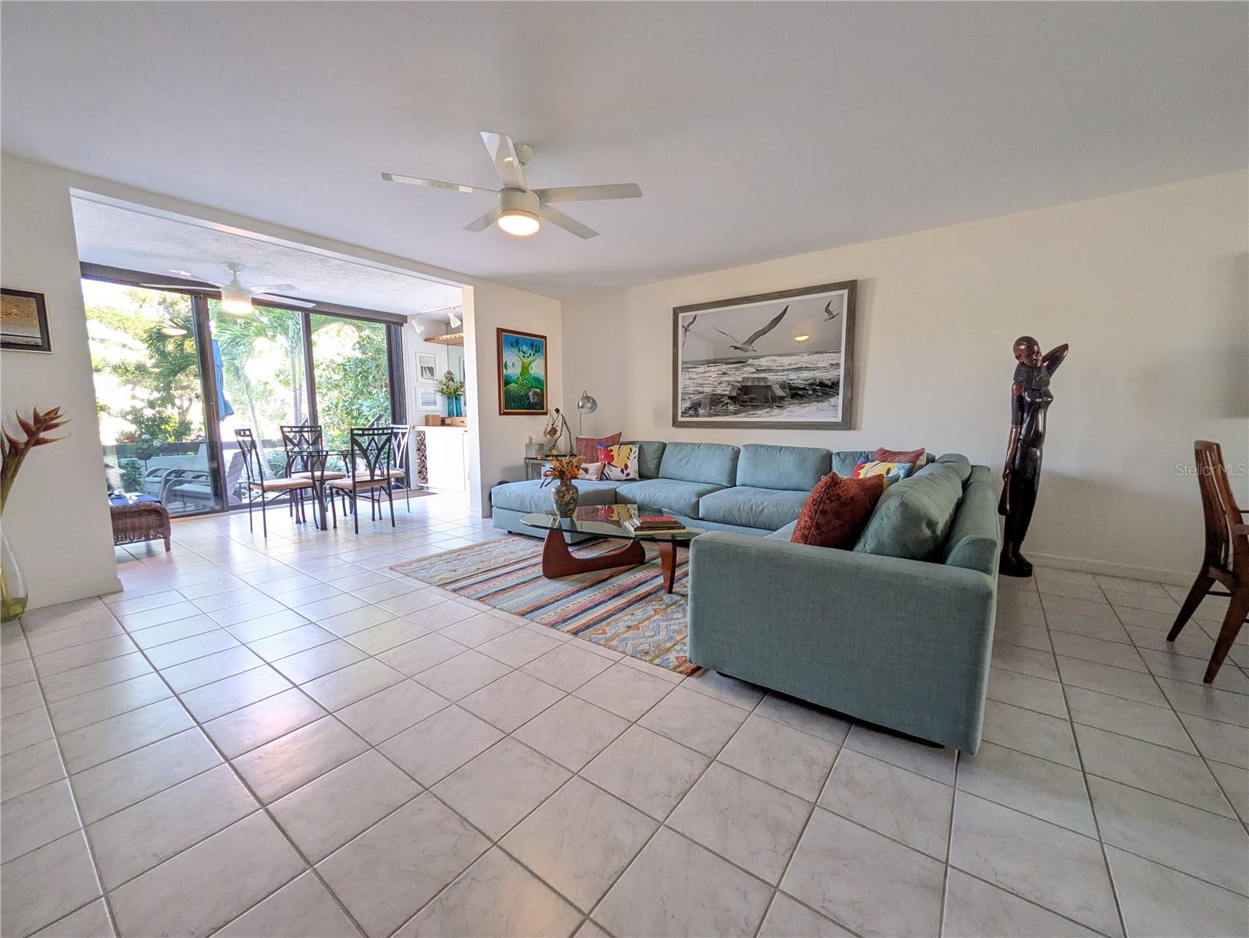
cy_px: 469
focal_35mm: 14
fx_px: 505
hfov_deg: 102.1
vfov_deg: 85.7
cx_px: 624
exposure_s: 1/40
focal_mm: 1.83
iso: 336
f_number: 2.2
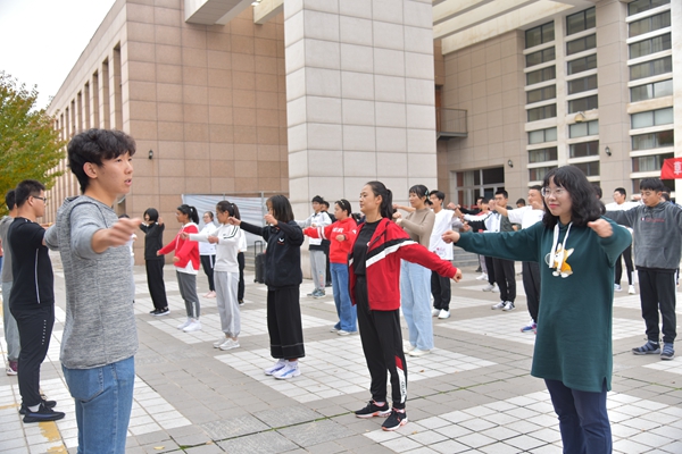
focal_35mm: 32
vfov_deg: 41.1
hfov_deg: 58.7
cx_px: 341
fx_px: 606
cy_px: 227
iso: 160
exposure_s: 1/200
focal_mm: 32
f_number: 4
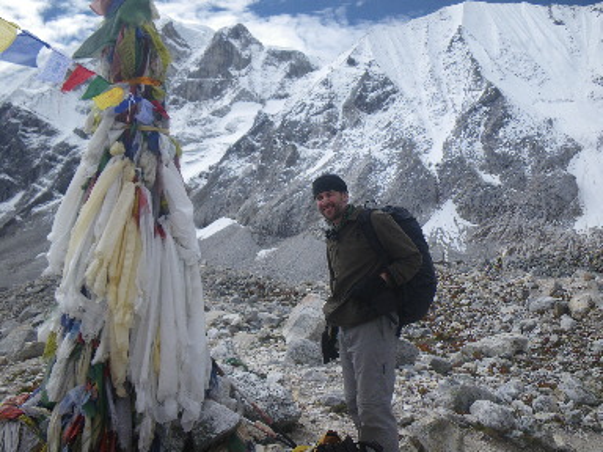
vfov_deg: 49.7
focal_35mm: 28
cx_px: 302
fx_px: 488
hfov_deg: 63.4
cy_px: 226
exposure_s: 1/500
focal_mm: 5
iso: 50
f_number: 4.2
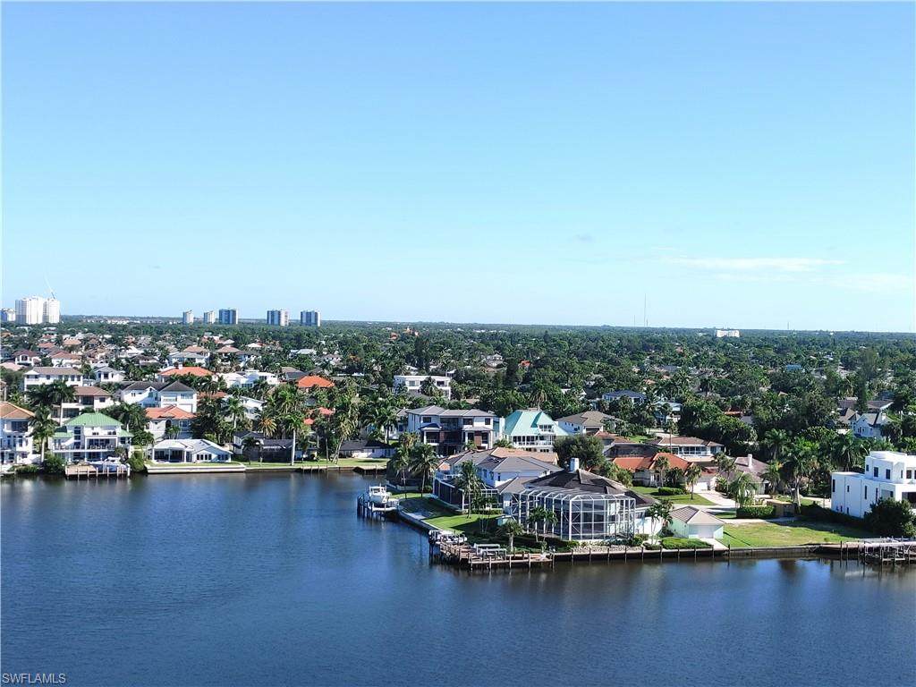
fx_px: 1376
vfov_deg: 28.0
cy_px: 344
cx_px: 458
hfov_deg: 36.8
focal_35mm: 52
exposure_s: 1/1266
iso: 50
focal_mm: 5.58
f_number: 1.8
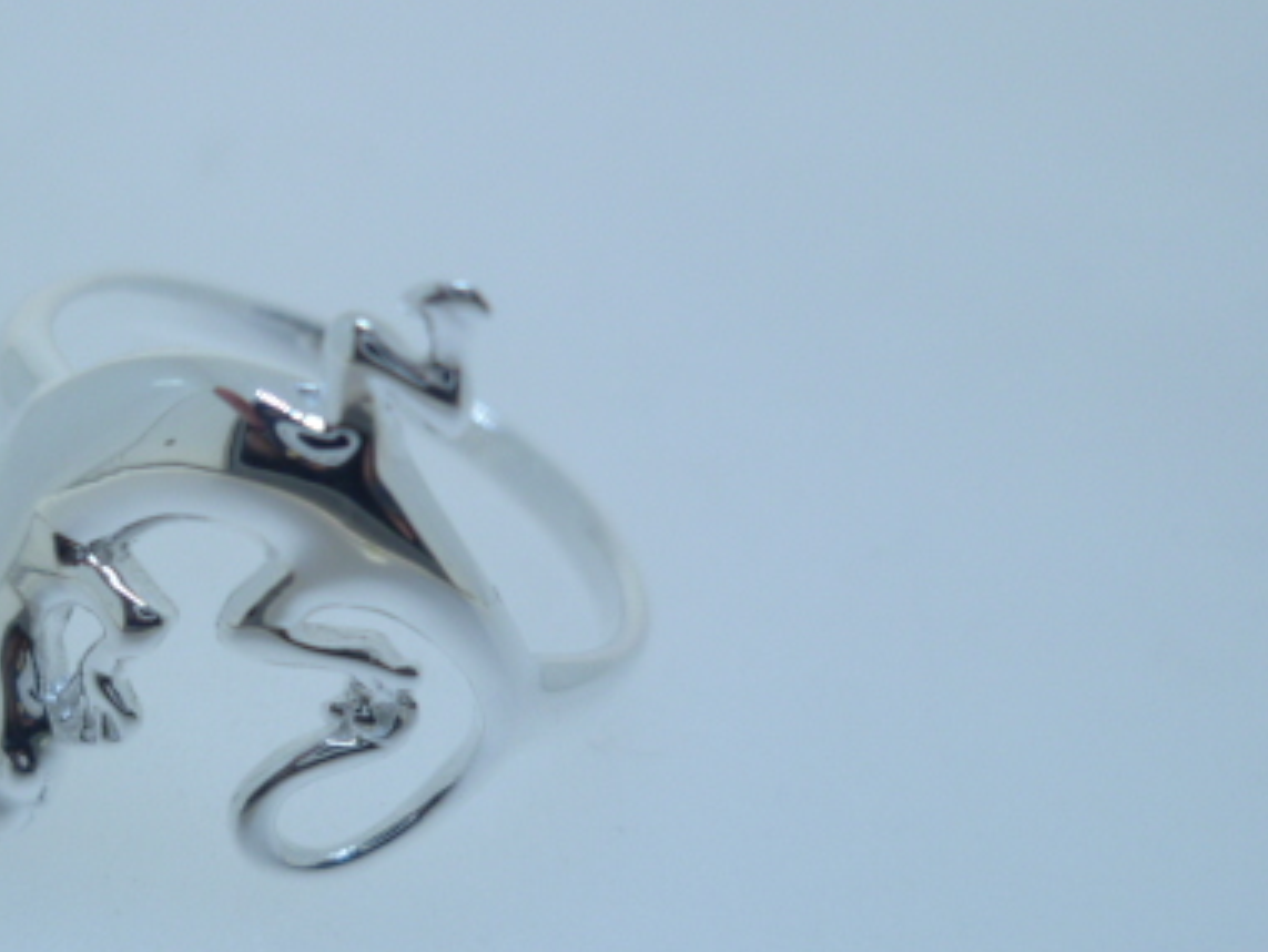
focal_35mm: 47
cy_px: 559
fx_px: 1722
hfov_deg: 38.9
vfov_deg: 30.8
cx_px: 263
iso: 80
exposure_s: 1/250
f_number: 2.8
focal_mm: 5
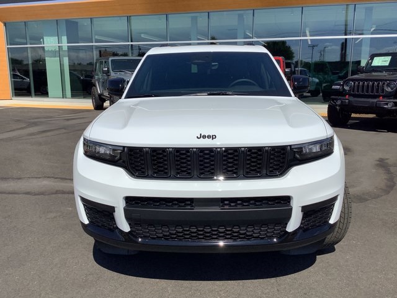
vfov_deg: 45.4
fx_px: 356
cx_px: 198
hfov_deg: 58.4
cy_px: 149
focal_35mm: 31
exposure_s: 1/2915
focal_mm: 3.3
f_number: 2.4
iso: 25
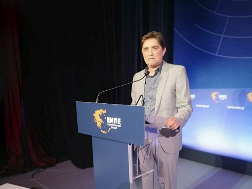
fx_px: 197
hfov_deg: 65.3
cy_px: 94
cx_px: 126
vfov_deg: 51.4
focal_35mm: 27
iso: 200
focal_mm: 5.58
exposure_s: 1/36
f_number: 1.8
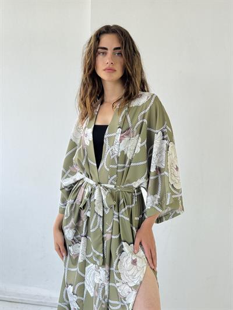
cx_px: 116
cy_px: 155
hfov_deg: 30.3
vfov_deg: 39.6
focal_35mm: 48
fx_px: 431
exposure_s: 1/216
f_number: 1.78
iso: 50
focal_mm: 6.76
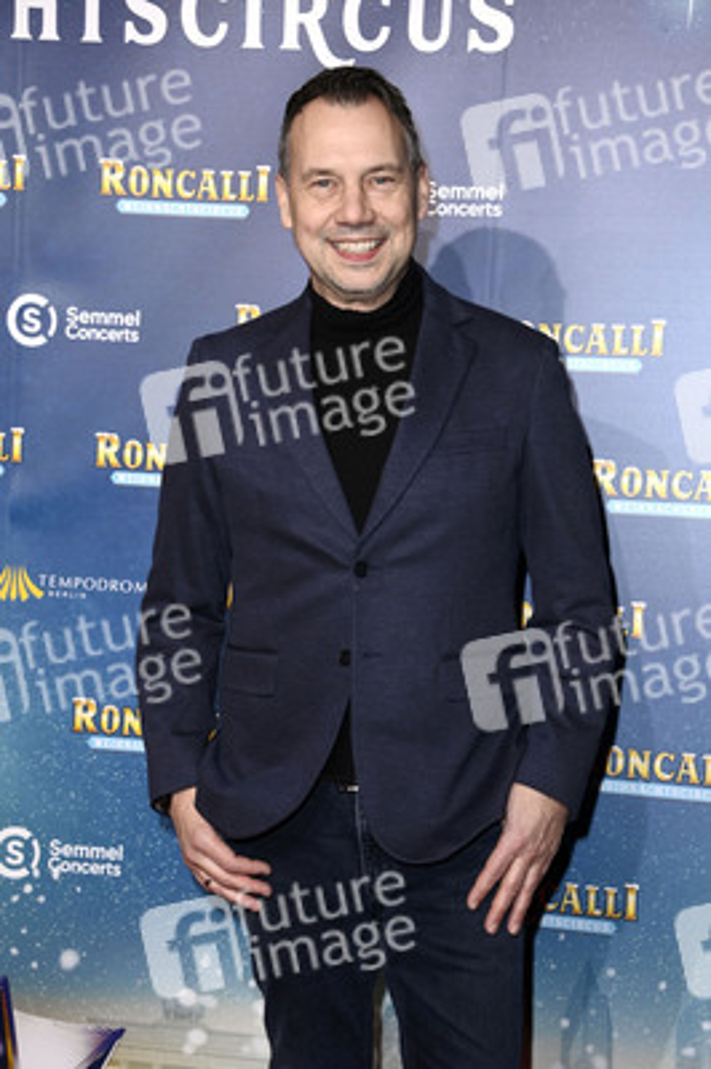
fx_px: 2018
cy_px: 534
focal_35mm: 68
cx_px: 356
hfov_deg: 20.0
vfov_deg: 29.7
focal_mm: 68
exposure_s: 1/250
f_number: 5.6
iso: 1250
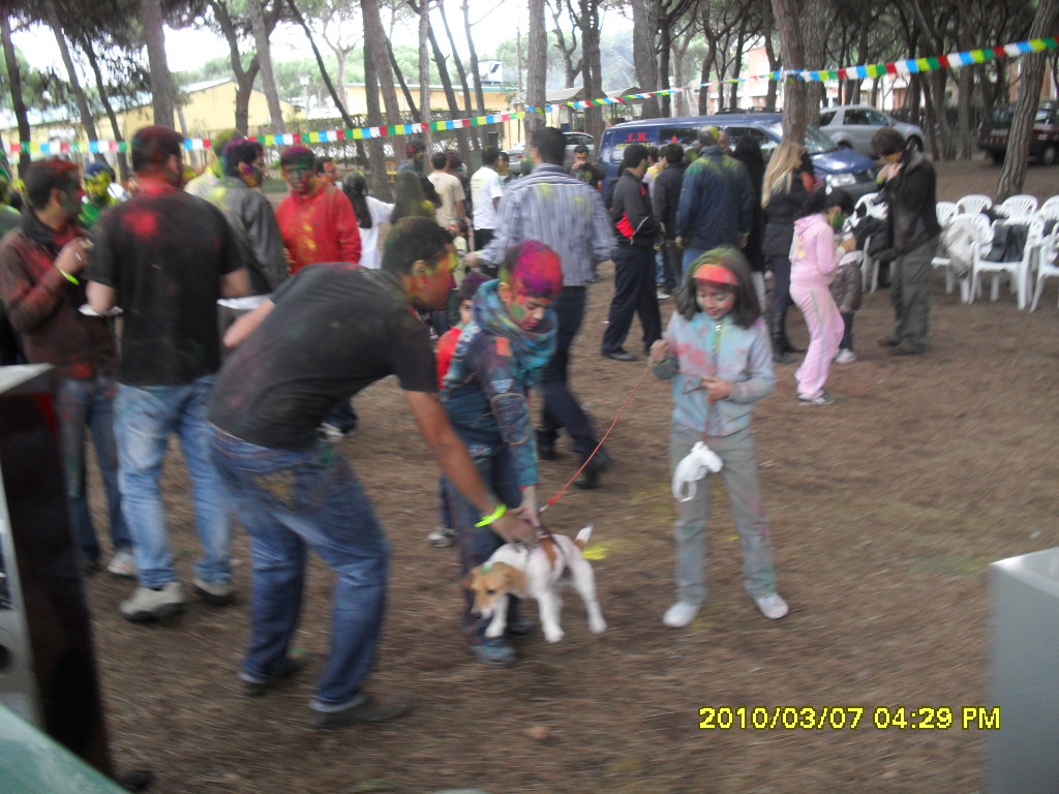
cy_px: 397
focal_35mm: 35
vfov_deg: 40.7
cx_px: 530
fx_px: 1071
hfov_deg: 52.6
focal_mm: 6.3
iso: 120
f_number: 3.2
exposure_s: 1/45
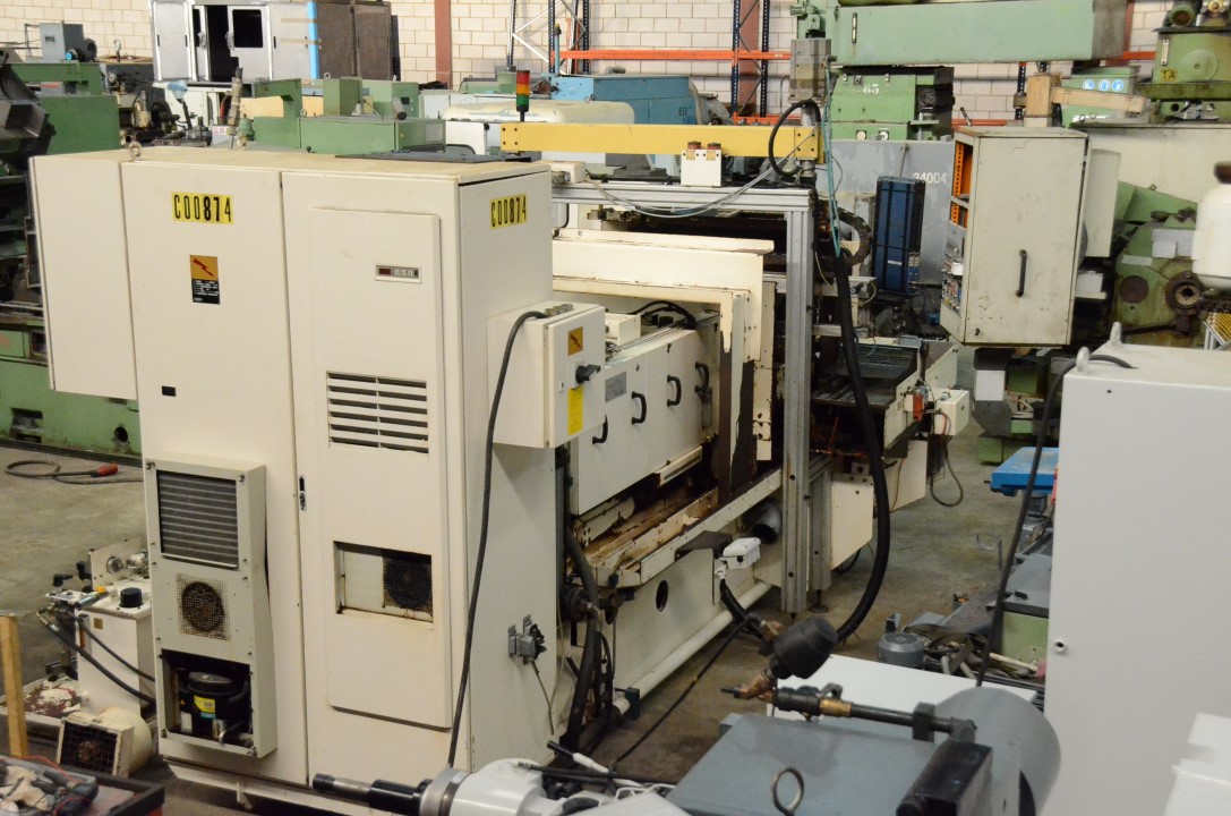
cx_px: 616
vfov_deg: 28.0
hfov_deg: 41.2
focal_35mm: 48
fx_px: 1638
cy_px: 408
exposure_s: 1/125
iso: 6400
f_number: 5.6
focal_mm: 32
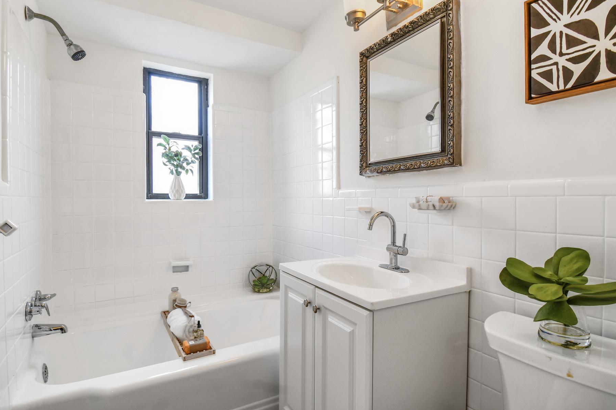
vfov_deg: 70.3
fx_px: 291
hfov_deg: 93.2
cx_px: 290
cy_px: 188
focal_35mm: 17
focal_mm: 10
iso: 200
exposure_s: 1/5
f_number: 8
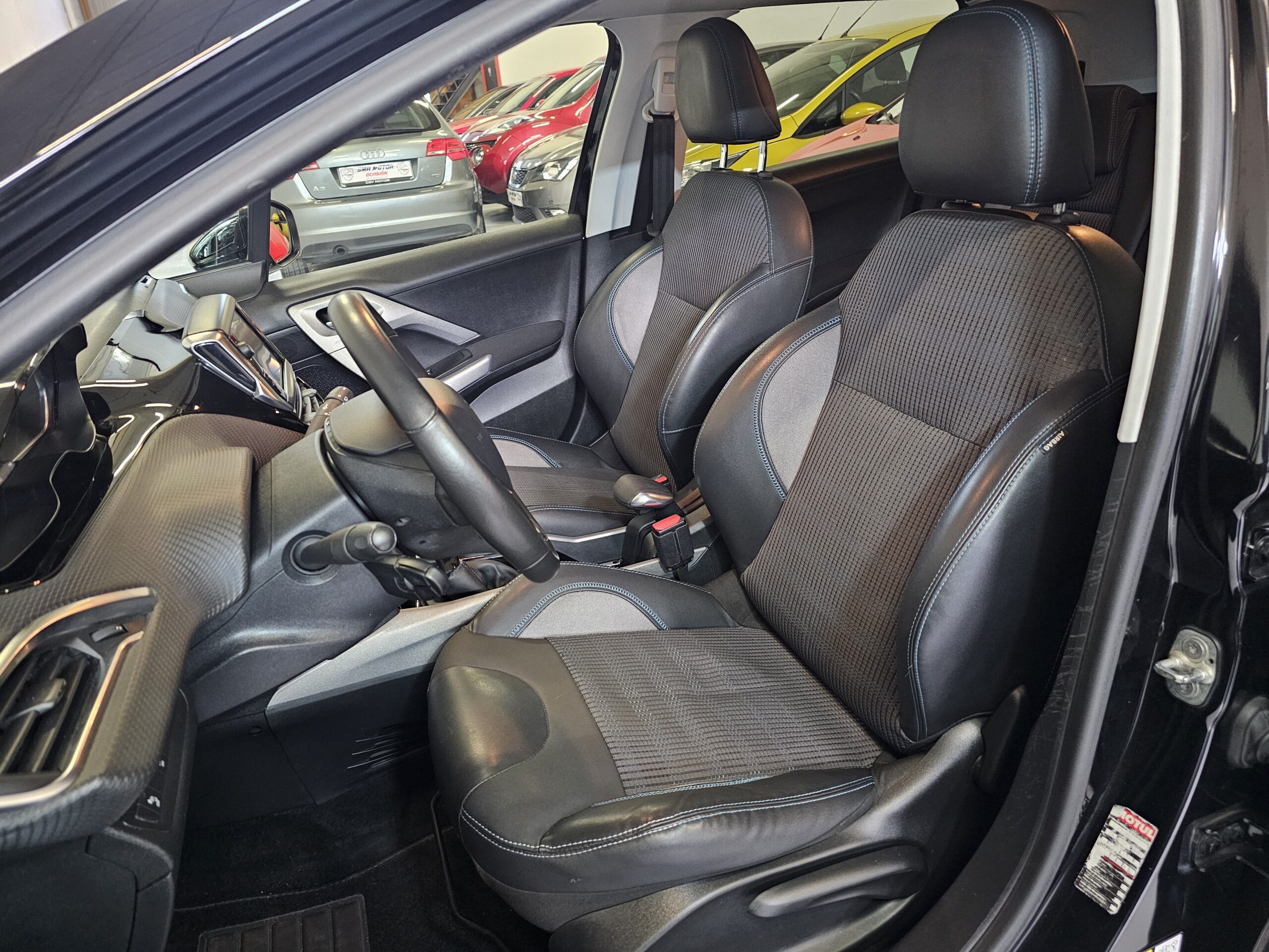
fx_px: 843
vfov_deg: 58.9
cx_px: 634
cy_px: 476
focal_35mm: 23
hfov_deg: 73.9
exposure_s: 1/24
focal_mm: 6.3
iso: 800
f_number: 1.7
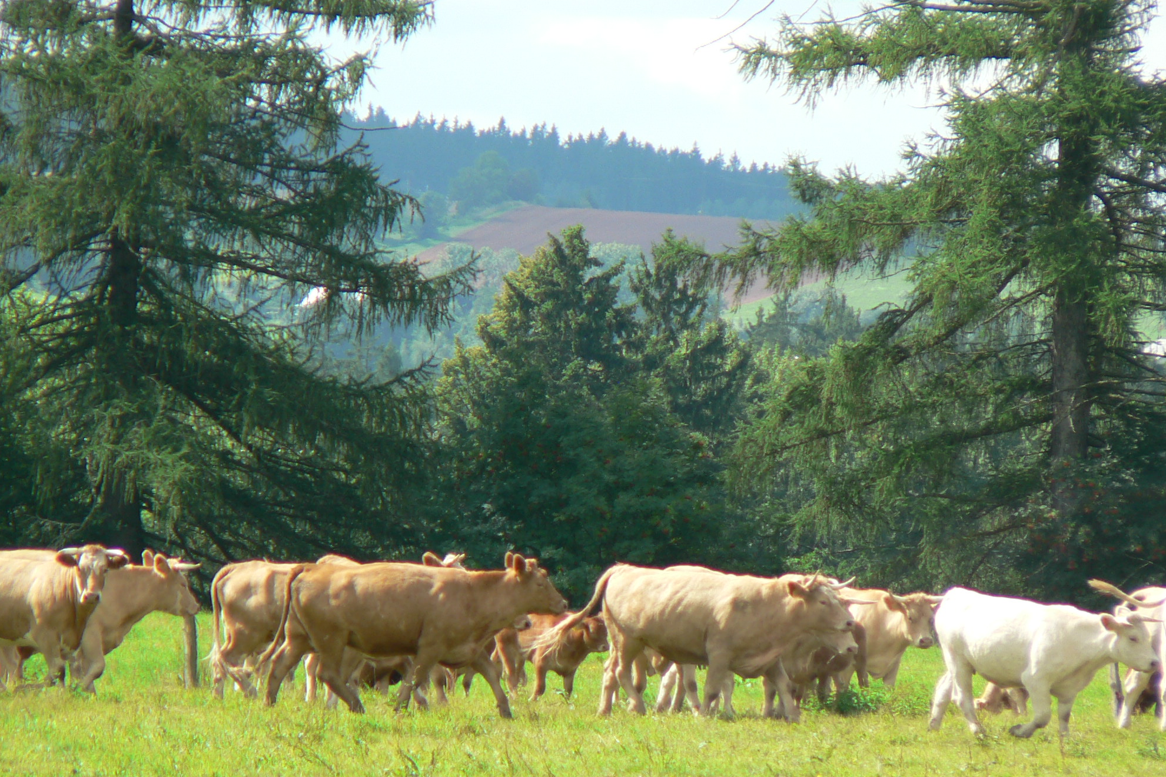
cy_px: 504
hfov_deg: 4.1
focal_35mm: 508
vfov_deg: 2.7
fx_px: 16454
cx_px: 579
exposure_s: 1/320
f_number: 4
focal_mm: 72
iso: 64
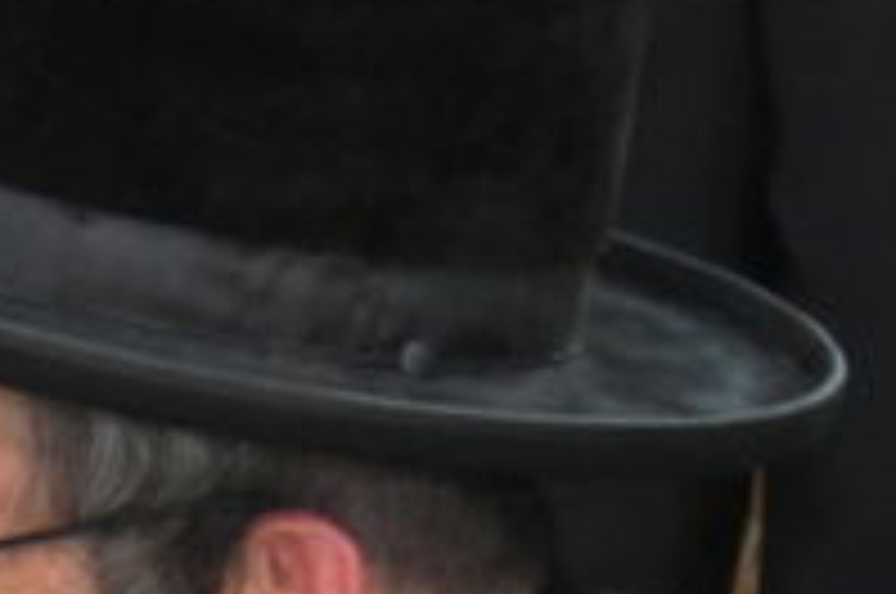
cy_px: 639
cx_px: -671
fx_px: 18164
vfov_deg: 1.9
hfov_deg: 2.8
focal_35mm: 731
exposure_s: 1/160
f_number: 4
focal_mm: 95
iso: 500
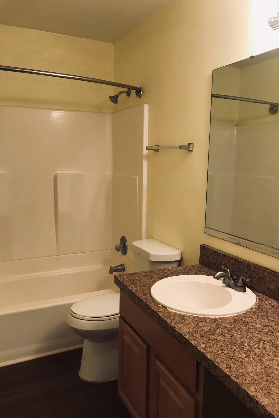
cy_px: 211
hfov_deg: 43.5
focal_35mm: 30
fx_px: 349
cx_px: 156
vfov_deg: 61.9
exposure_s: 1/20
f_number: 1.8
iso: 40
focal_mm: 3.99
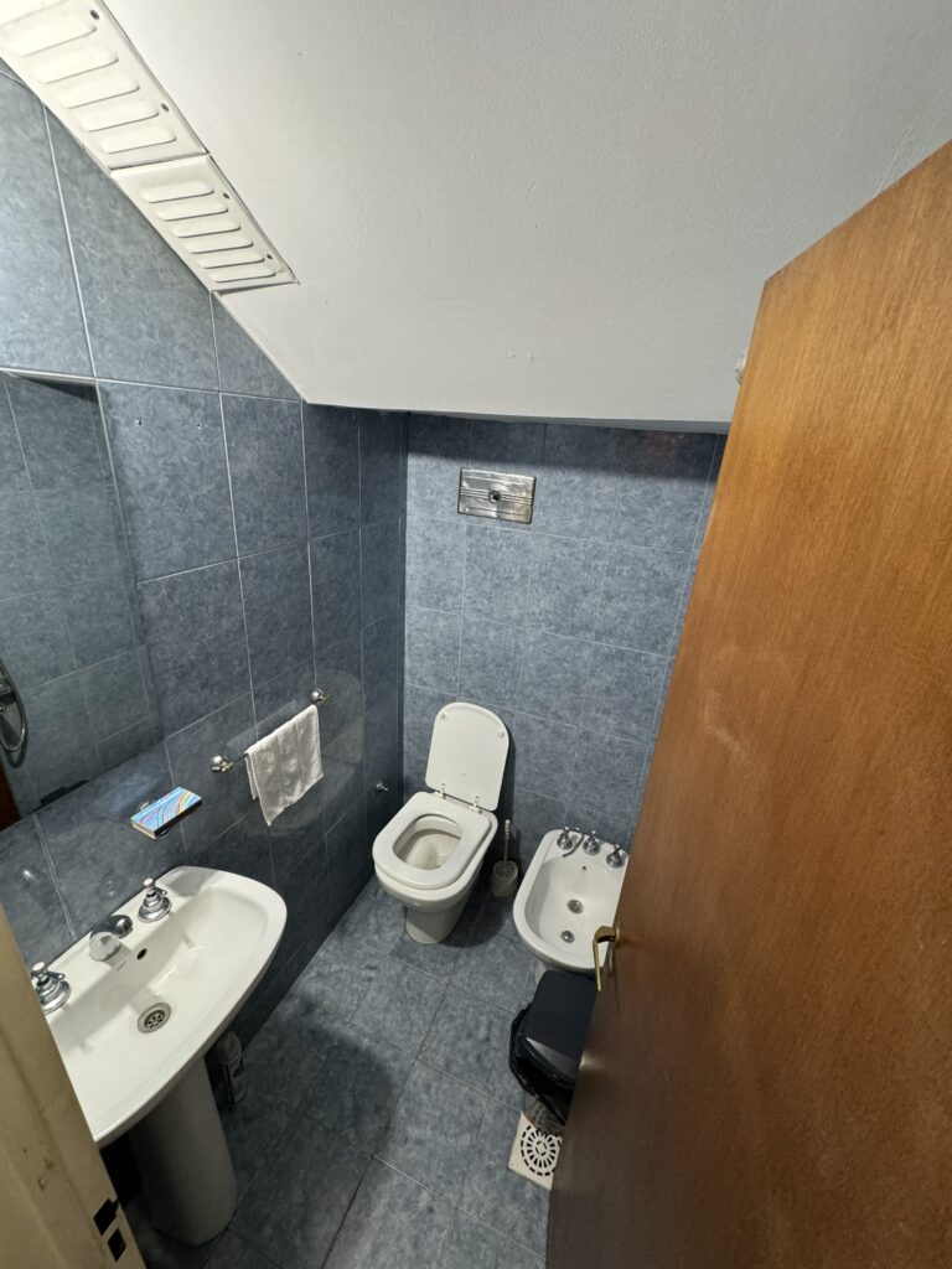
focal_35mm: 14
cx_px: 476
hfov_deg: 85.7
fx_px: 513
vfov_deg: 102.1
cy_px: 634
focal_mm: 2.22
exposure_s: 1/50
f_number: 2.2
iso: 400
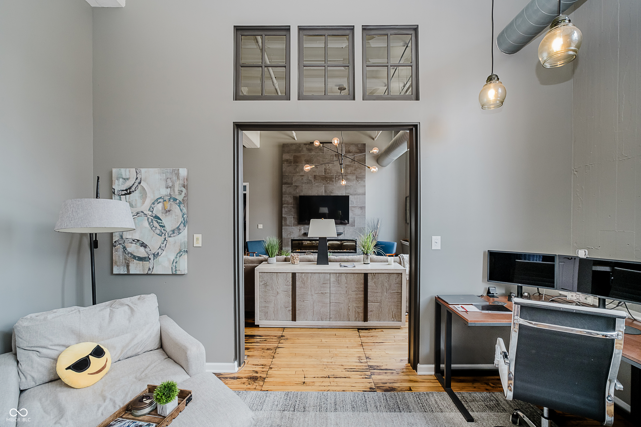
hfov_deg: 100.4
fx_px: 267
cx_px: 320
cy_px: 214
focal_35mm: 15
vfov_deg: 77.3
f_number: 4
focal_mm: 10
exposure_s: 1/20
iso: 500
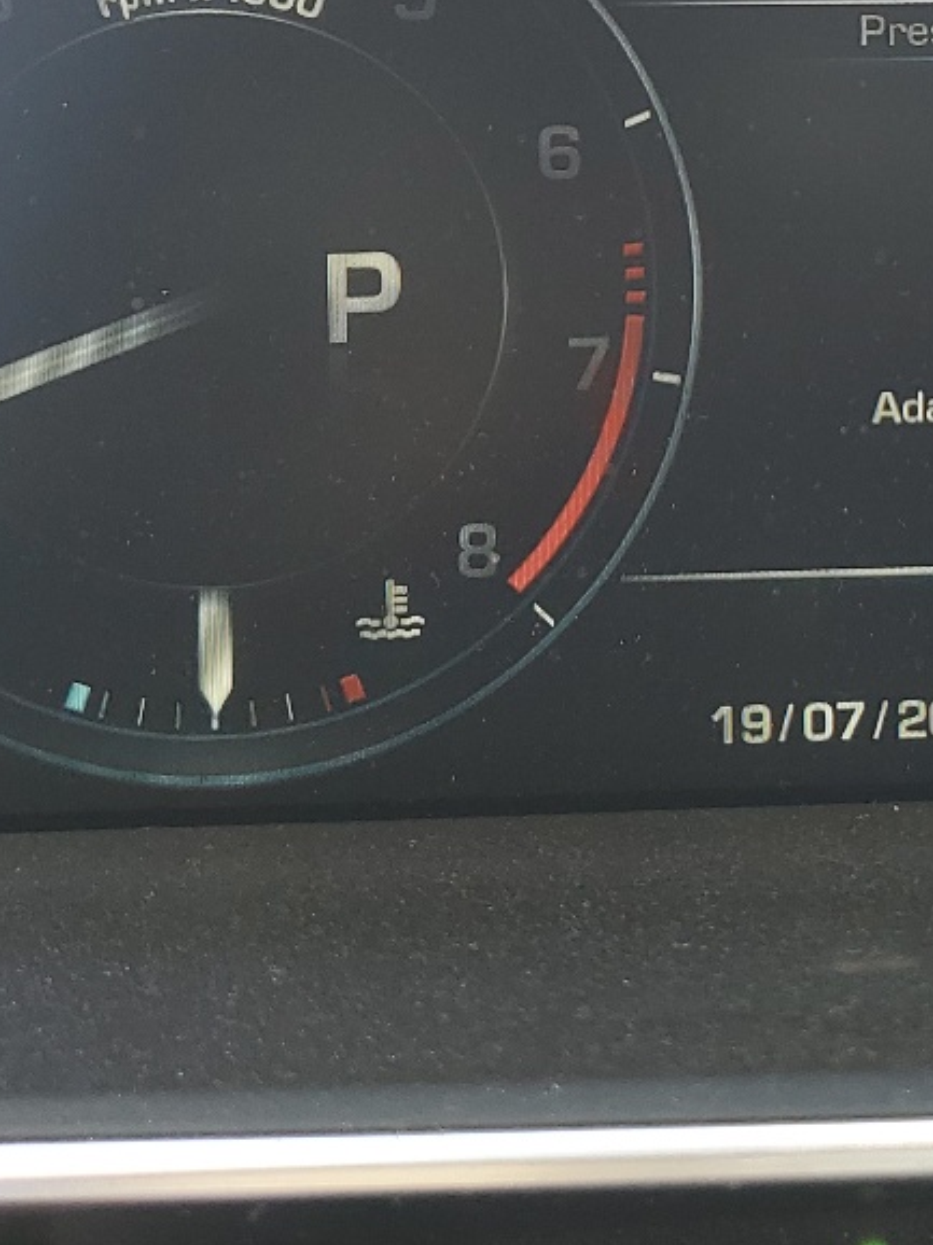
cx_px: 862
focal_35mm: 72
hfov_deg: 20.0
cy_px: 142
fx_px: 2589
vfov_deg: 26.2
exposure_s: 1/133
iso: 50
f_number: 1.5
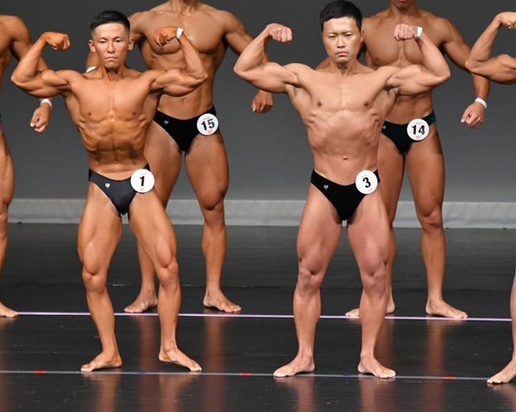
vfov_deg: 3.7
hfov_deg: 4.6
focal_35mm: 419
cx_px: 323
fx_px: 6395
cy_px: 171
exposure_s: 1/400
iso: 4000
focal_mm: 210
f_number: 5.6
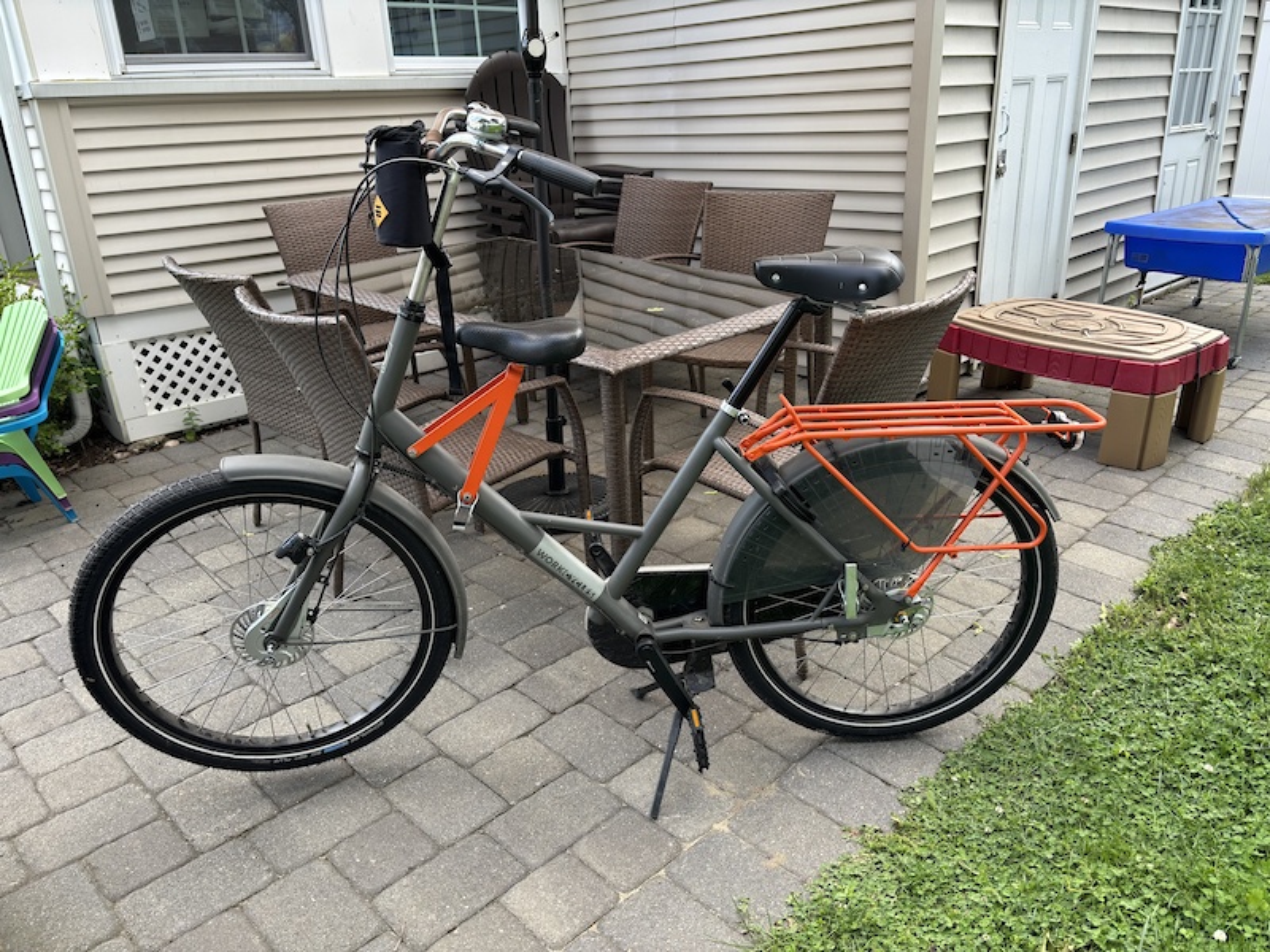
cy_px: 476
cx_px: 635
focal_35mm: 26
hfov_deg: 67.3
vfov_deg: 53.1
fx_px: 954
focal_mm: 5.96
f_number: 1.6
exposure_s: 1/199
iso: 40
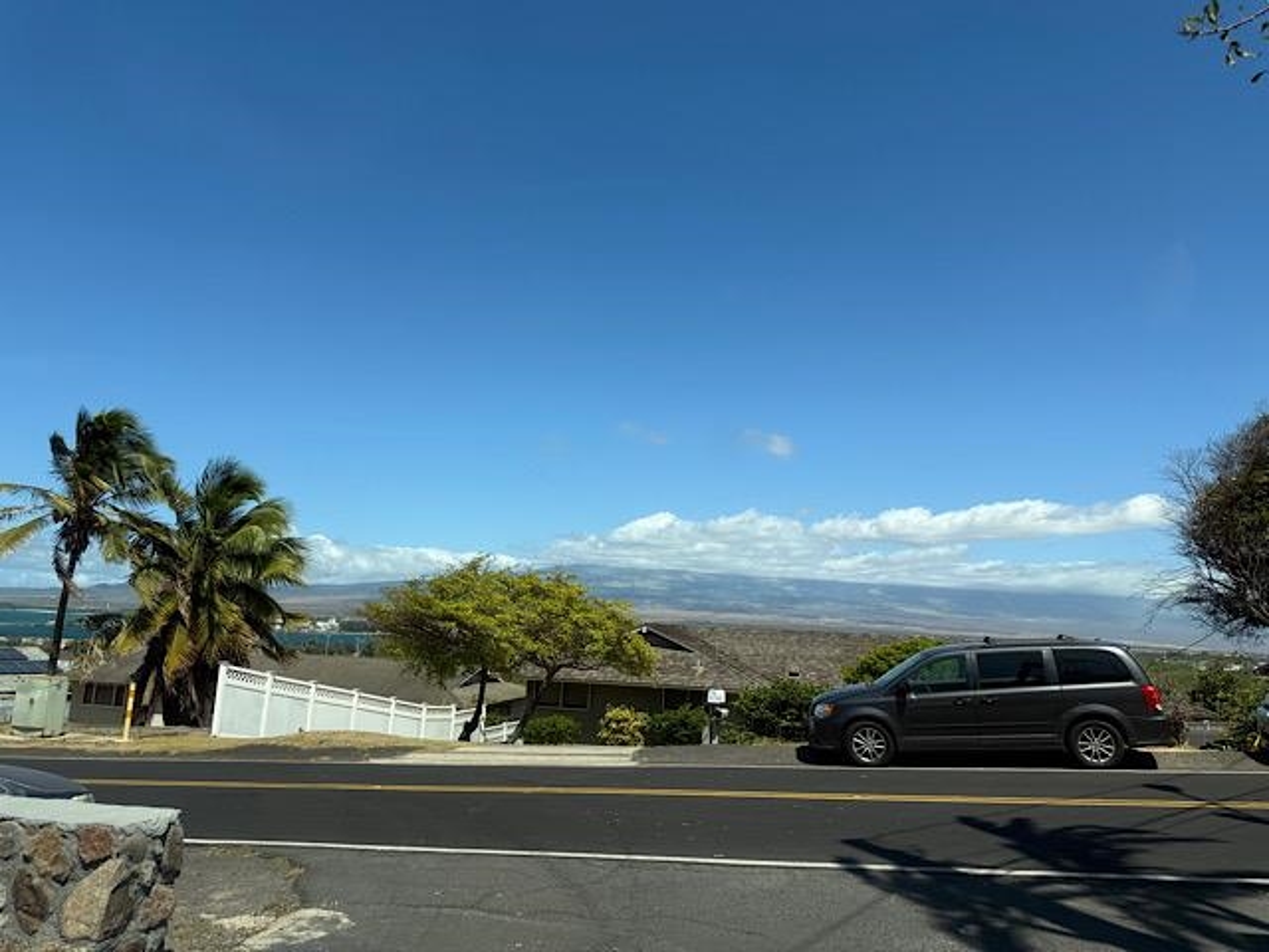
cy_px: 476
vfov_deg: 56.8
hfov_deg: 71.6
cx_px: 634
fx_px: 880
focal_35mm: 24
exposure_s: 1/4673
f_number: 1.78
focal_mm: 6.76
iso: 80
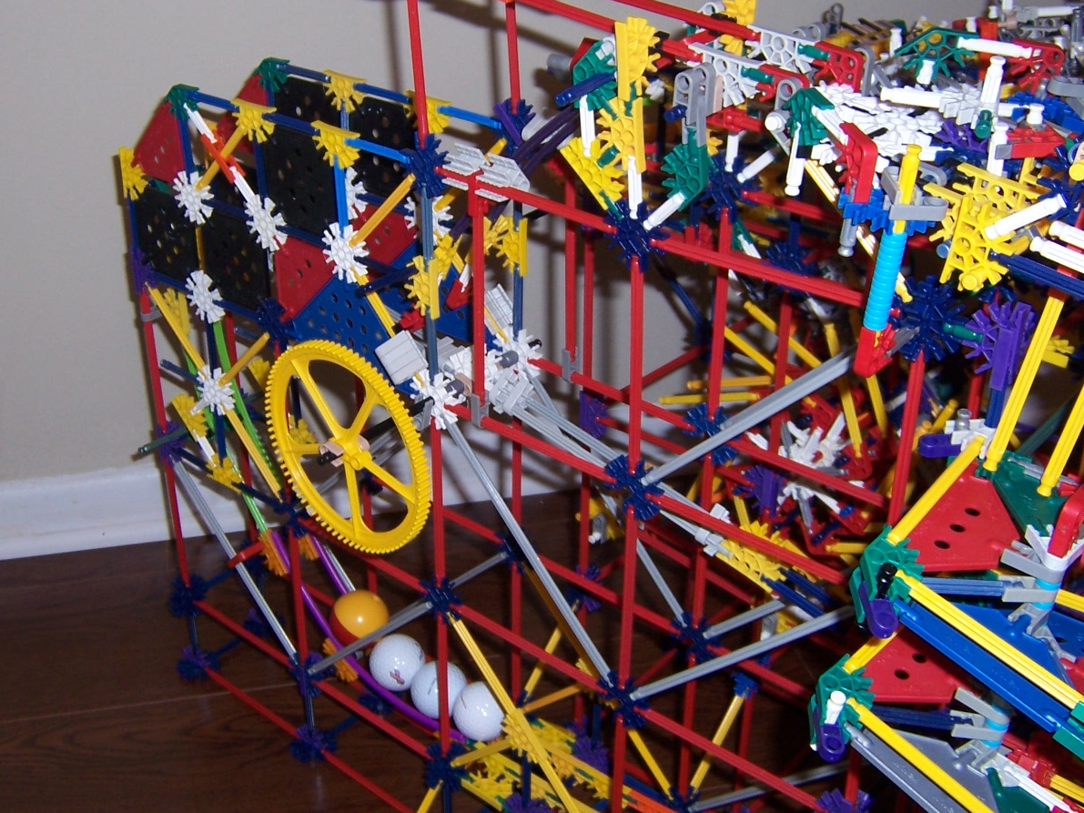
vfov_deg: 33.6
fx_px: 1346
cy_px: 389
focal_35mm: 43
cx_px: 435
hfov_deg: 43.6
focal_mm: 5.5
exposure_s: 1/60
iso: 80
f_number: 2.8
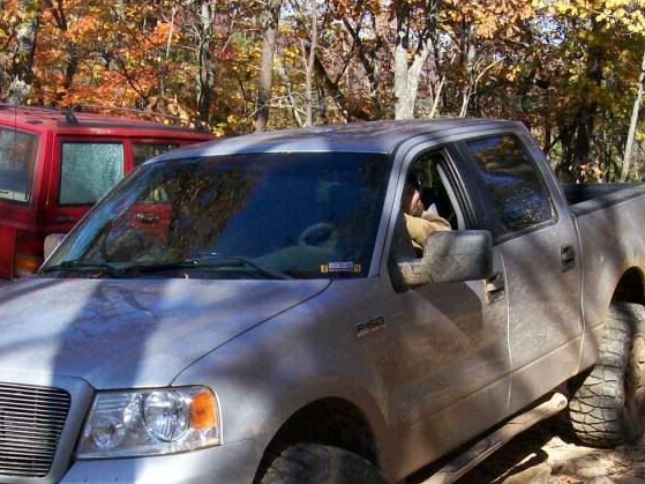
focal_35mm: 66
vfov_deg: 21.7
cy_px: 440
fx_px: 1230
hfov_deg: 29.4
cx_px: 283
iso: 80
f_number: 4.8
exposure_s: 1/312
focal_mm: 6
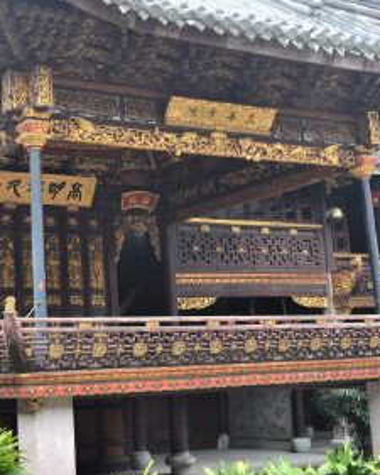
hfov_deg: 24.0
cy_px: 159
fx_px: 885
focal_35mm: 63
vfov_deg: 29.8
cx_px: 105
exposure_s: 1/125
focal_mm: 18
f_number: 5.6
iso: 360
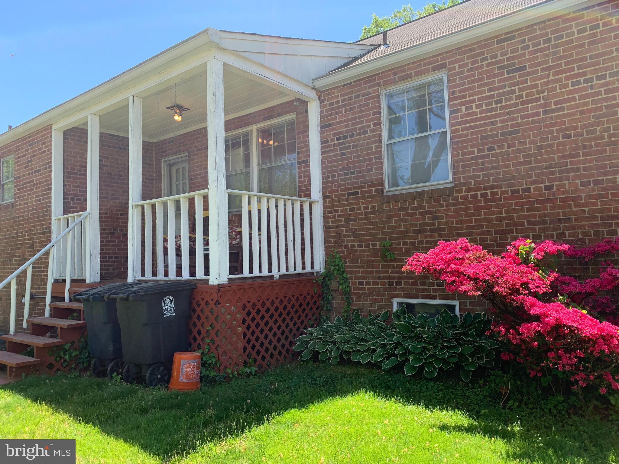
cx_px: 310
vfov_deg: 53.1
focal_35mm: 26
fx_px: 465
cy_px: 232
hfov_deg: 67.3
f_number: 1.8
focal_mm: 4.25
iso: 25
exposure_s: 1/552
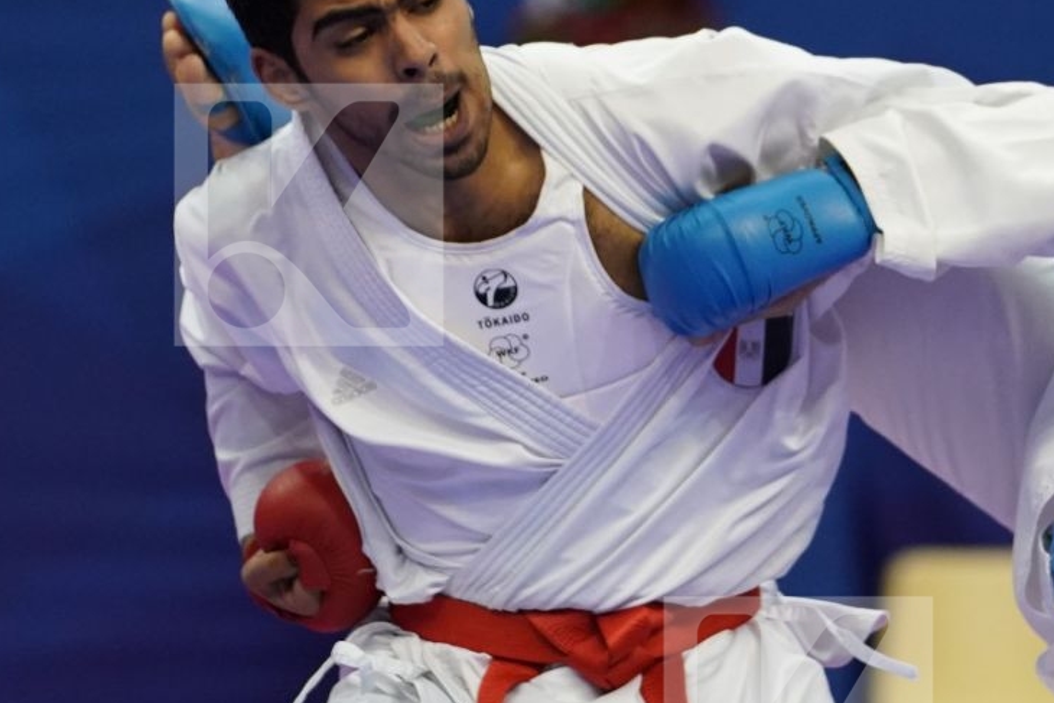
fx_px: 14436
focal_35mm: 493
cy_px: 215
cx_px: 798
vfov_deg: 2.8
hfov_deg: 4.2
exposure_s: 1/1000
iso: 3200
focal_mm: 200
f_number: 2.8
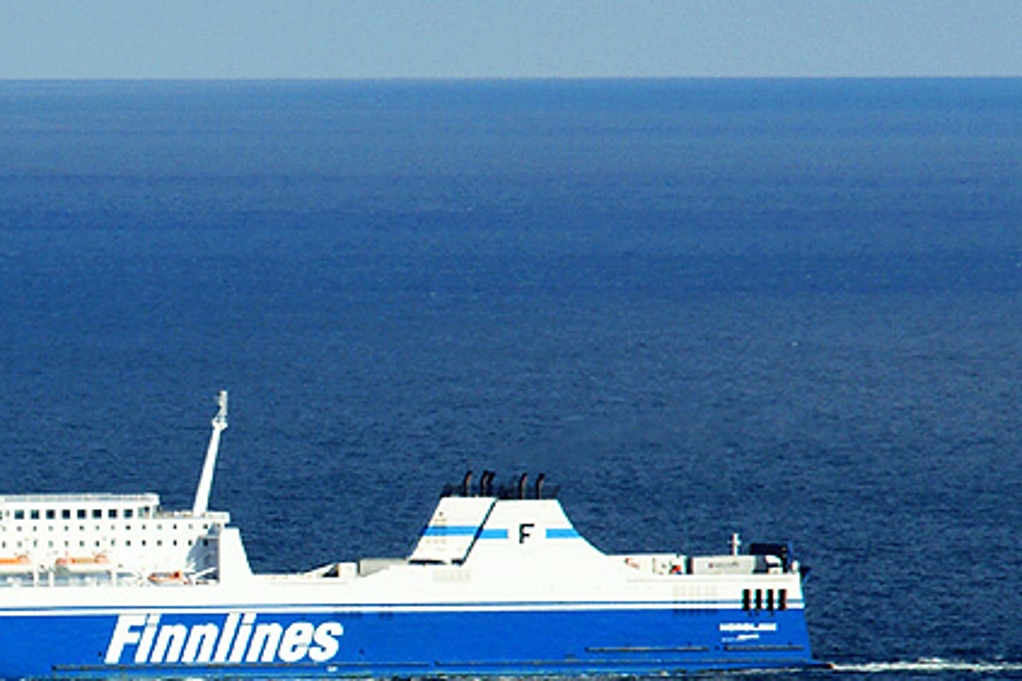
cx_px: 246
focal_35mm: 763
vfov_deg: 1.8
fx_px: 21659
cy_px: 437
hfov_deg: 2.7
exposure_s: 1/400
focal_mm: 210
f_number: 8
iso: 200
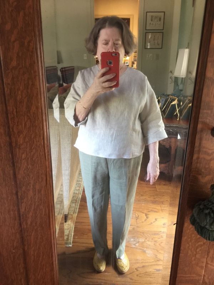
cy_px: 142
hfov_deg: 48.2
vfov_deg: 61.7
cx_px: 107
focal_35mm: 29
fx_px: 239
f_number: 2.2
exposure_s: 1/10
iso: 125
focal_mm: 4.15
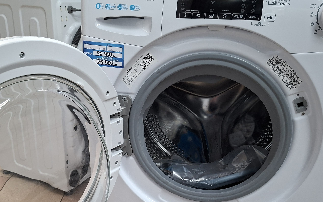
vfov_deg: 33.9
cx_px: 143
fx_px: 326
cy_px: 147
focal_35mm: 37
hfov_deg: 52.6
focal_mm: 5.54
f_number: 1.8
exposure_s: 1/50
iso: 320
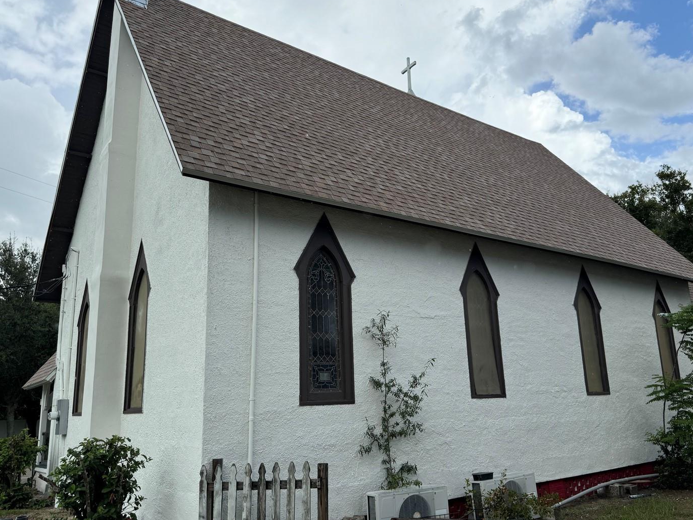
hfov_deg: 63.4
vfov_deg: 49.8
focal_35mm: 28
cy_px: 263
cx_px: 355
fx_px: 561
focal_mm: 6.76
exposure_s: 1/3096
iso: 80
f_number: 1.78
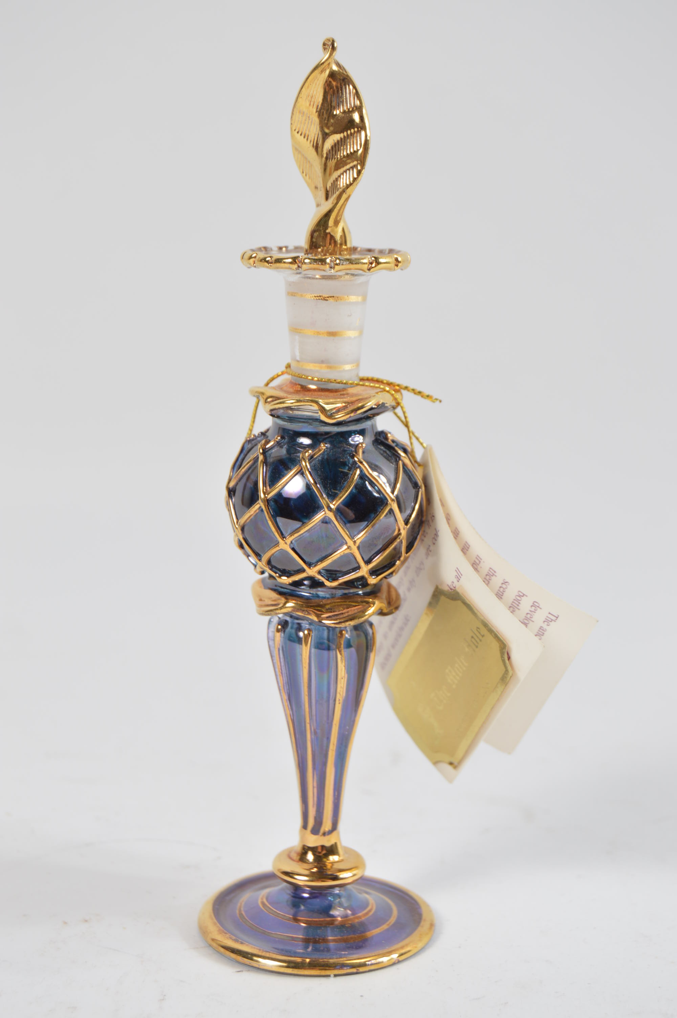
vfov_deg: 28.1
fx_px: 2035
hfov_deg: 18.9
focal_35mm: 72
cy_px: 509
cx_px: 338
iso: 100
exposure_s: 1/80
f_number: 7.1
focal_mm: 48
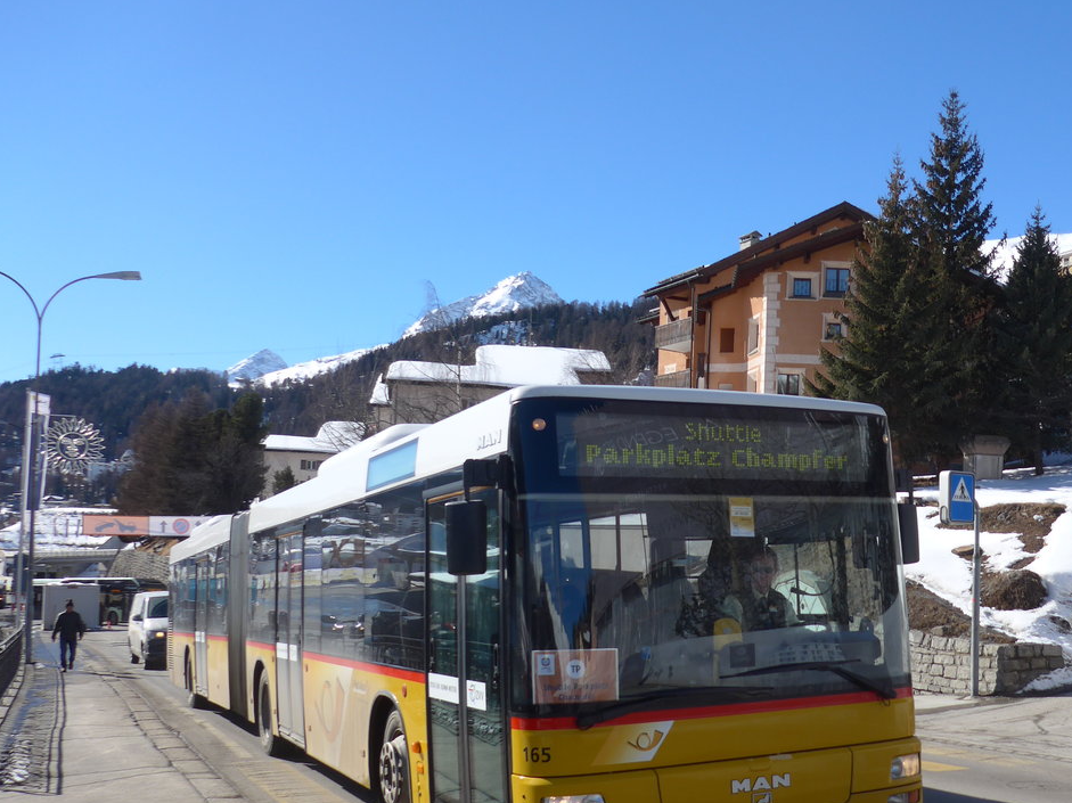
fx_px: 1145
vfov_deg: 38.4
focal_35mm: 37
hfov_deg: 49.6
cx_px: 678
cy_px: 509
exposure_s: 1/1600
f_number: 2.8
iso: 80
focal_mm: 6
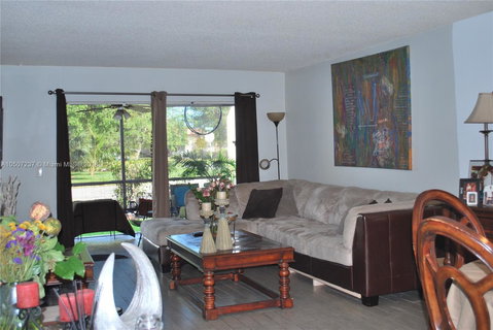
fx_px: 534
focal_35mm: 39
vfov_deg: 34.3
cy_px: 165
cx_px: 246
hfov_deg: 49.5
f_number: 4.5
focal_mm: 26
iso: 200
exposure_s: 1/60
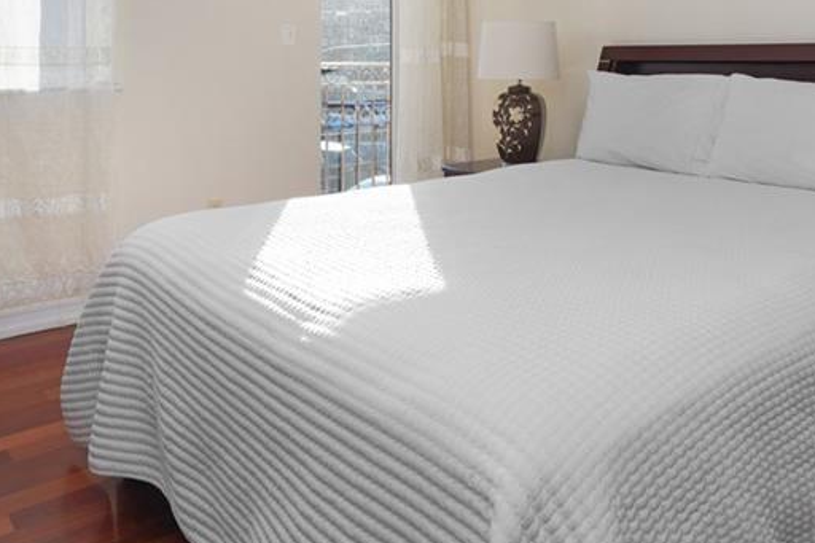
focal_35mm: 33
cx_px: 443
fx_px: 747
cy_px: 78
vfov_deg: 37.9
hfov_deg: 57.2
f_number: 4
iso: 100
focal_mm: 11
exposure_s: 1/250
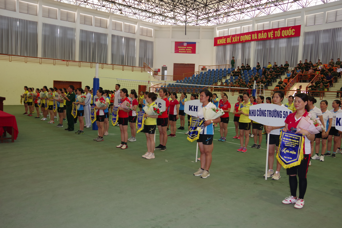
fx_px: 256
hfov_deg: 67.4
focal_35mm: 27
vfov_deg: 47.9
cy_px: 114
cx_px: 171
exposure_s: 1/30
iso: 800
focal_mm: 18
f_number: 6.3
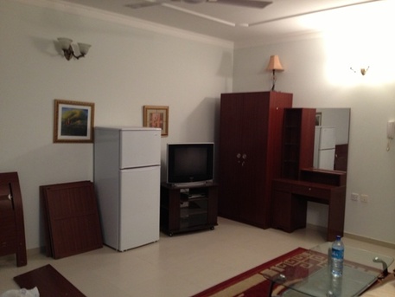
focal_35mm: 35
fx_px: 399
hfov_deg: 52.6
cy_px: 148
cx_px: 198
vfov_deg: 40.7
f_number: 2.4
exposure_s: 1/20
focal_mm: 4.28
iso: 200
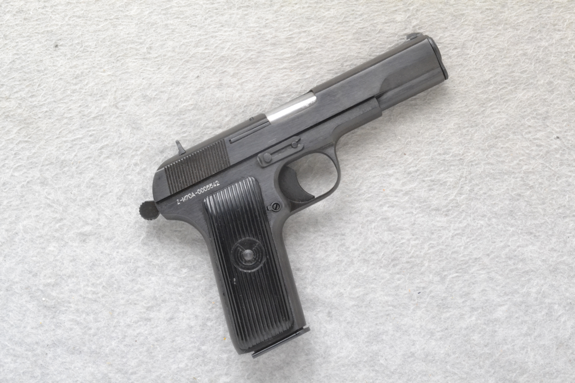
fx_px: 958
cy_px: 192
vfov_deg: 22.6
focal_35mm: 60
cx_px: 288
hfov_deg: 33.4
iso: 3200
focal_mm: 40
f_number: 20
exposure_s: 1/60
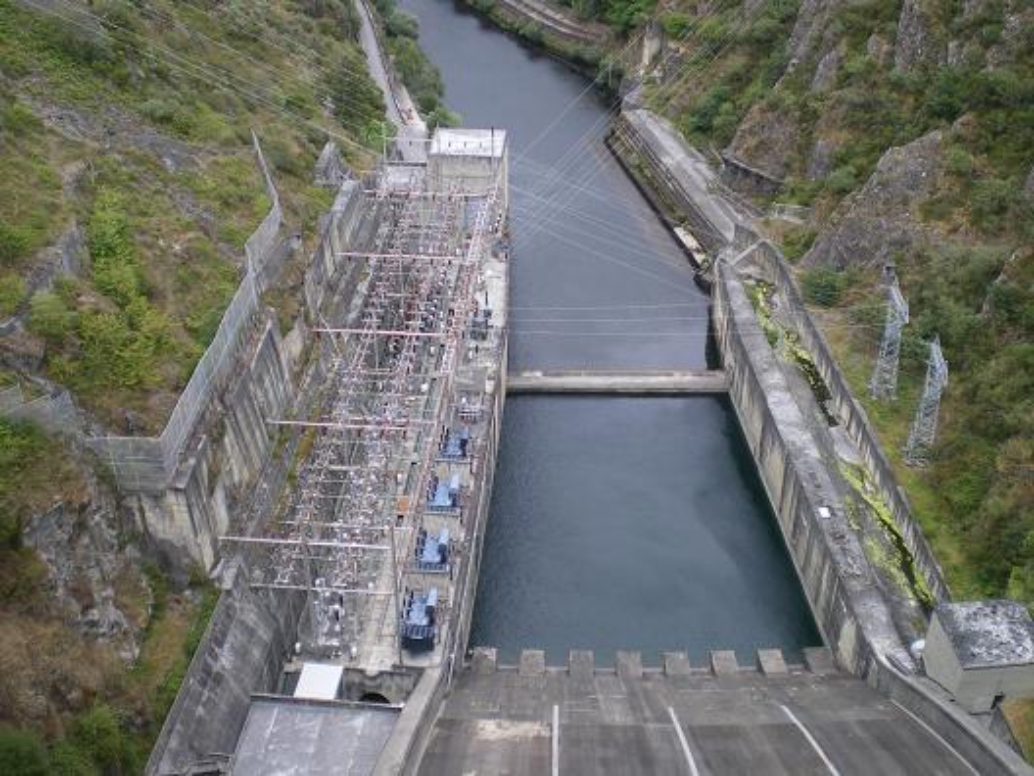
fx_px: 1314
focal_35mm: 44
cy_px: 388
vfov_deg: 32.9
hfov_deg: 42.9
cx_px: 517
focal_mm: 7.4
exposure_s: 1/100
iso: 64
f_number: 3.5
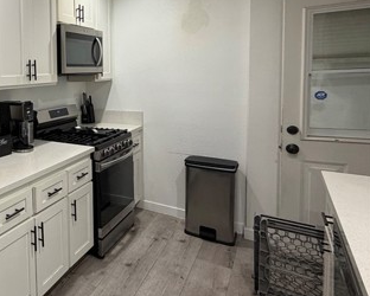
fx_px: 307
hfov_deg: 49.9
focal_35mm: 28
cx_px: -4
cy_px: 98
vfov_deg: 50.6
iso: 200
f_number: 2.2
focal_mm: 2.22
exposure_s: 1/60
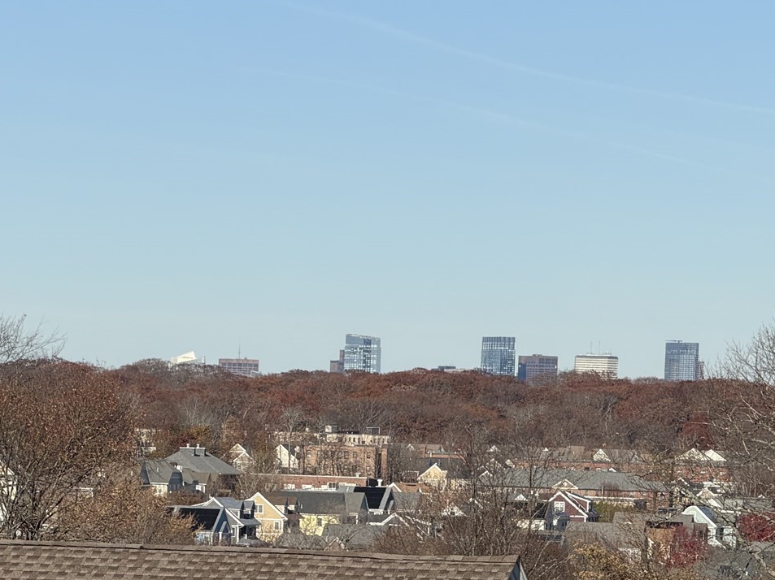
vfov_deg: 6.9
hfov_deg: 9.2
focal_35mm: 215
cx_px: 47
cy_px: 561
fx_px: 4812
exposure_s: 1/779
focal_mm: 16.89
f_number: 2.8
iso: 20
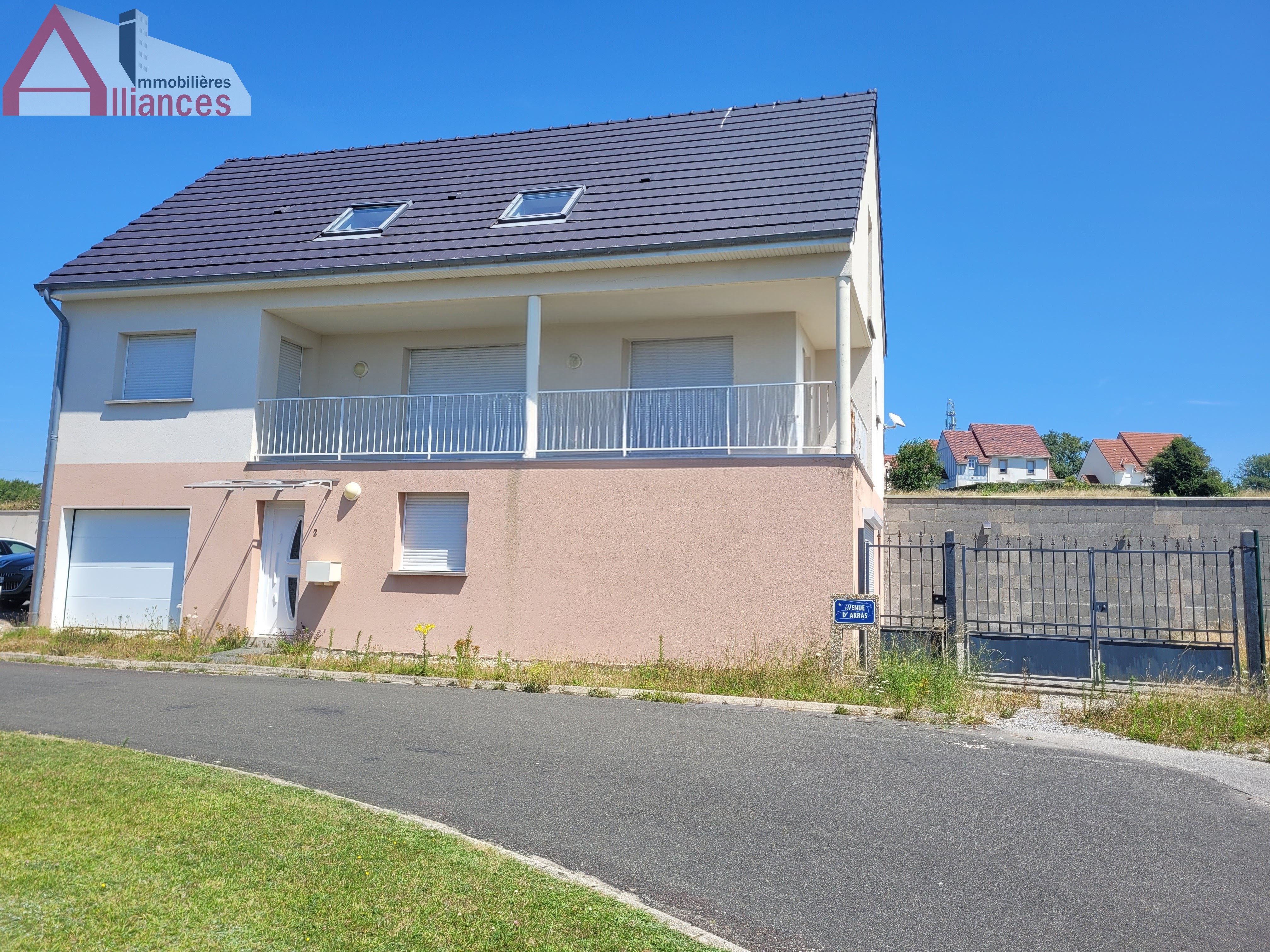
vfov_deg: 53.1
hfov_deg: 67.3
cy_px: 476
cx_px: 635
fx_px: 954
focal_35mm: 26
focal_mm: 5.4
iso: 40
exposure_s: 1/1967
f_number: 1.8
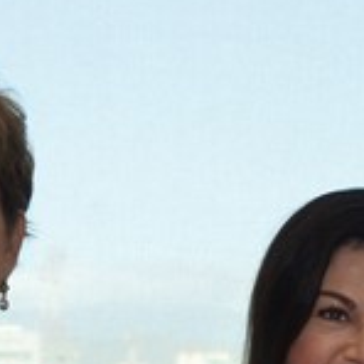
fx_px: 1963
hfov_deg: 10.6
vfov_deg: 10.1
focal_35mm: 165
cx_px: 212
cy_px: 617
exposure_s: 1/80
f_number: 7.1
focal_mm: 24
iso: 1000
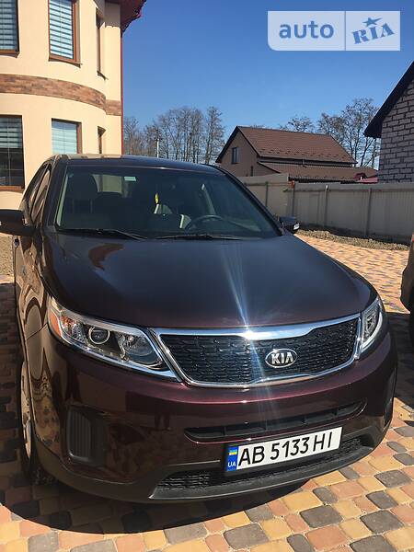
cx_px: 207
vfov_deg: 61.7
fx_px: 462
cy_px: 276
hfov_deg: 48.2
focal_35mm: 29
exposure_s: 1/1350
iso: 25
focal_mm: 4.2
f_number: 2.2
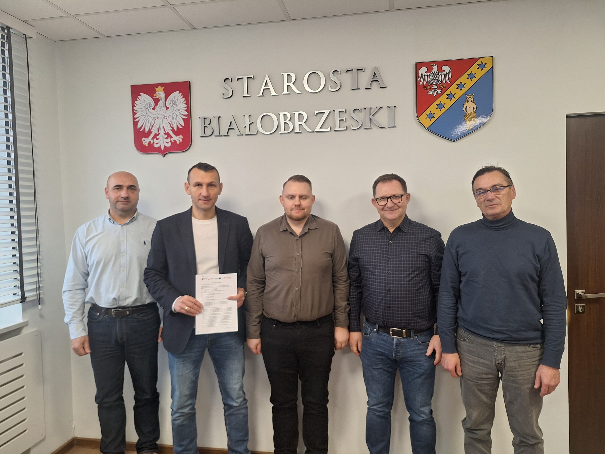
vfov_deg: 58.9
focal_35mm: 23
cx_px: 302
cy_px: 227
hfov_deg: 73.9
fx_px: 402
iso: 100
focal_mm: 5.54
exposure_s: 1/50
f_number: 1.8
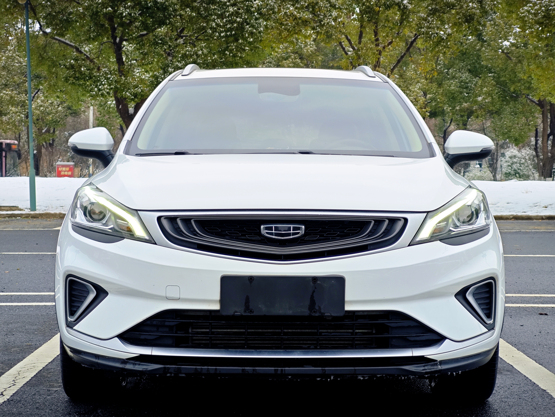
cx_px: 278
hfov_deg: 26.0
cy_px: 208
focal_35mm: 75
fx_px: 1202
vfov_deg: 19.6
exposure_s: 1/280
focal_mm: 9
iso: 50
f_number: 2
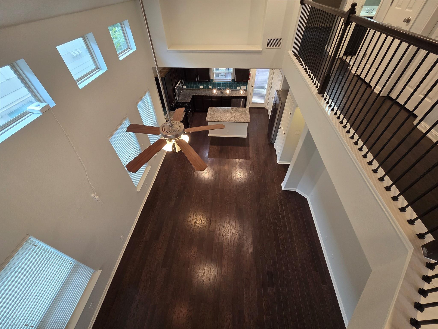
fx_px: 164
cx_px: 219
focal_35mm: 13
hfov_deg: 106.2
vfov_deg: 89.9
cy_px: 164
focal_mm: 2.2
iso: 200
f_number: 2.2
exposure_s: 1/60
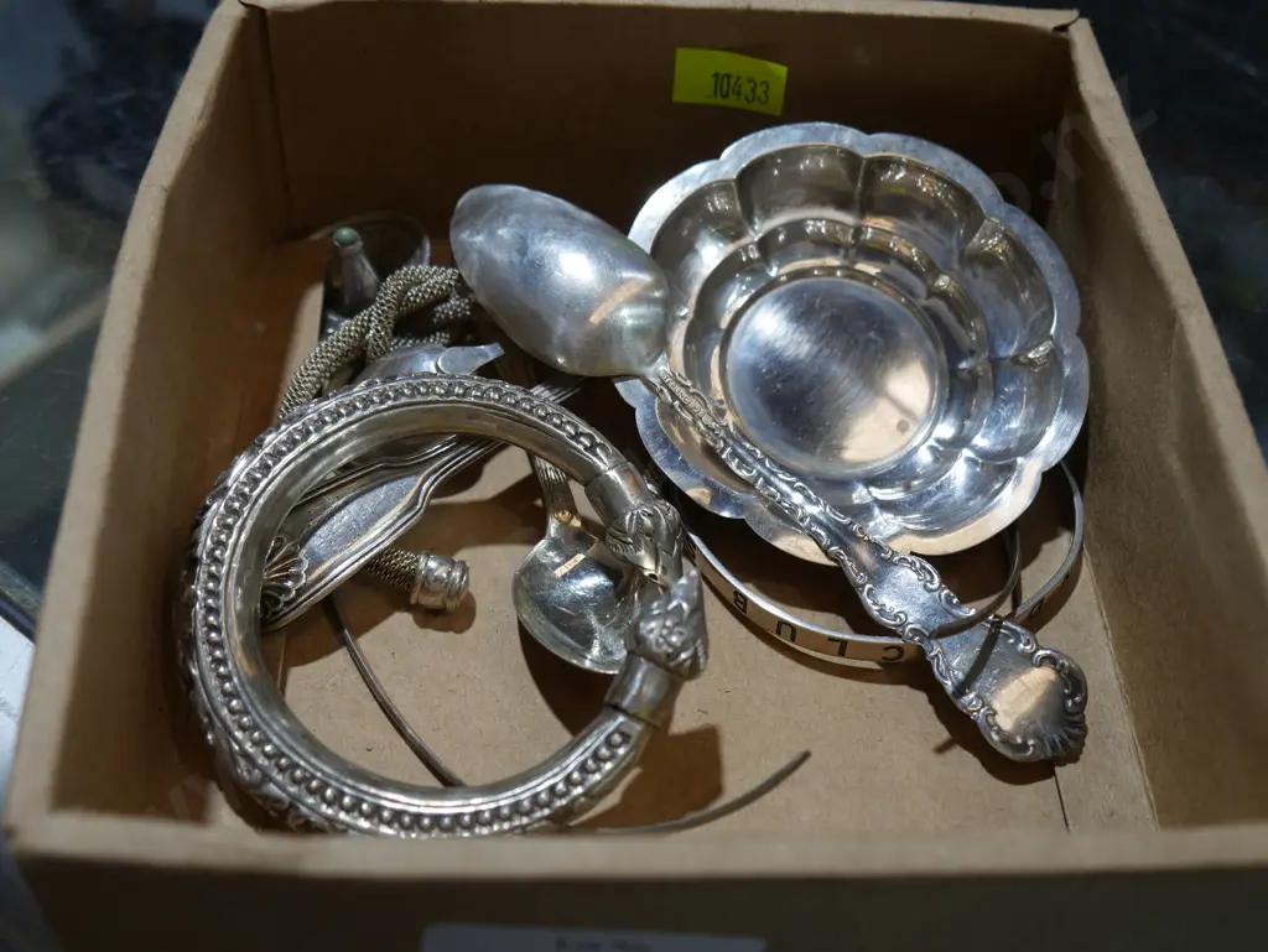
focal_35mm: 40
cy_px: 476
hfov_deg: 46.8
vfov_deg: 36.0
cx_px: 634
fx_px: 1466
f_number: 4.5
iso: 200
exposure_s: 1/80
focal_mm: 20
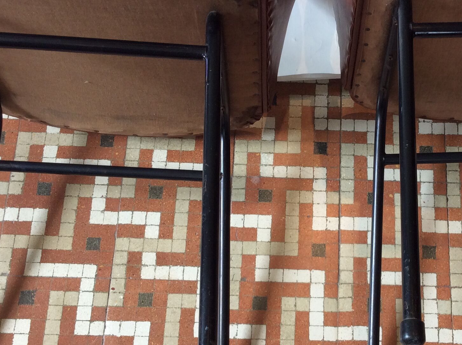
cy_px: 196
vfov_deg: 25.6
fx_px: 760
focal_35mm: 57
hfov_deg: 33.5
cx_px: 315
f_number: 2.4
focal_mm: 3.3
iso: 40
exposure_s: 1/25
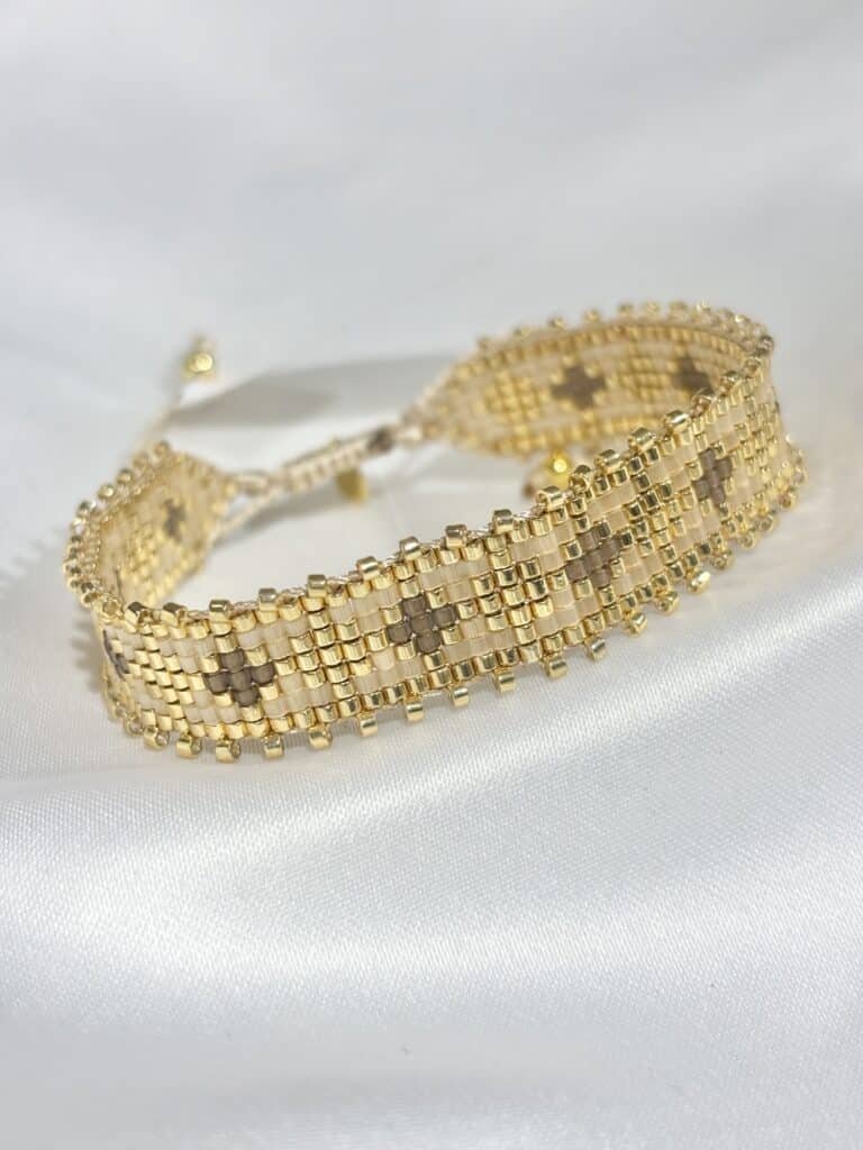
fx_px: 1729
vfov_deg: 36.8
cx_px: 432
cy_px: 575
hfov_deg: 28.0
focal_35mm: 52
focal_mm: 5.96
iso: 32
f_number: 1.6
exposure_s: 1/248
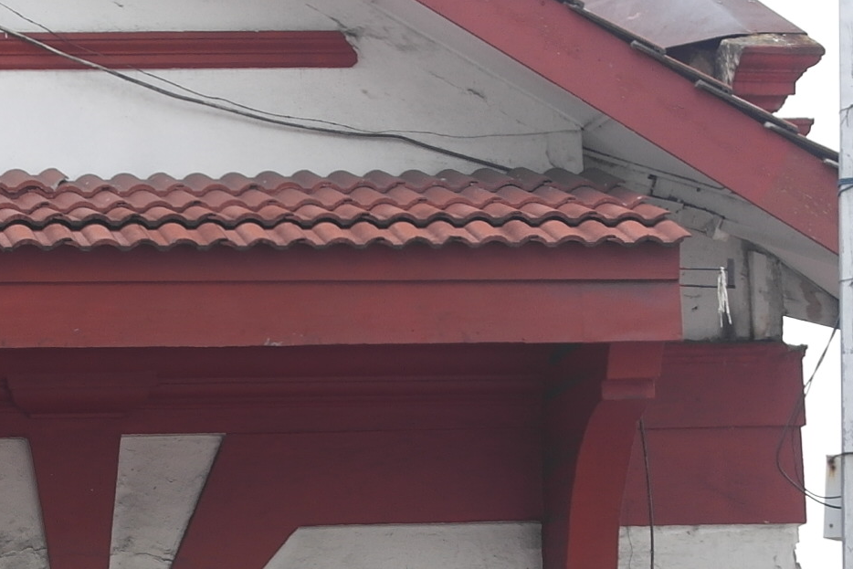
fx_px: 4242
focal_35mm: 179
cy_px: 503
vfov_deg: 7.7
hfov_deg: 11.3
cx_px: -127
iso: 100
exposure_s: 1/160
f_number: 5.6
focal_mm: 28
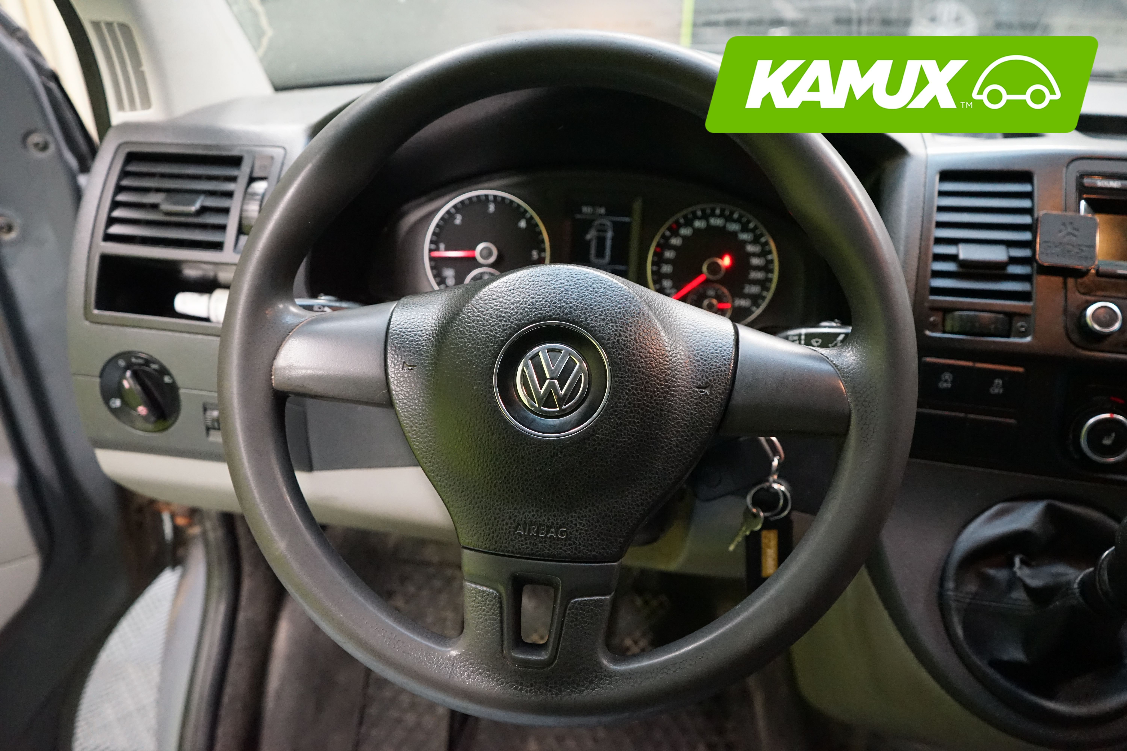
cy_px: 376
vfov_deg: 46.4
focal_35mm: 28
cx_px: 564
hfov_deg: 65.5
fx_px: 876
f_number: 4.5
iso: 6400
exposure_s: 1/30
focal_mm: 28
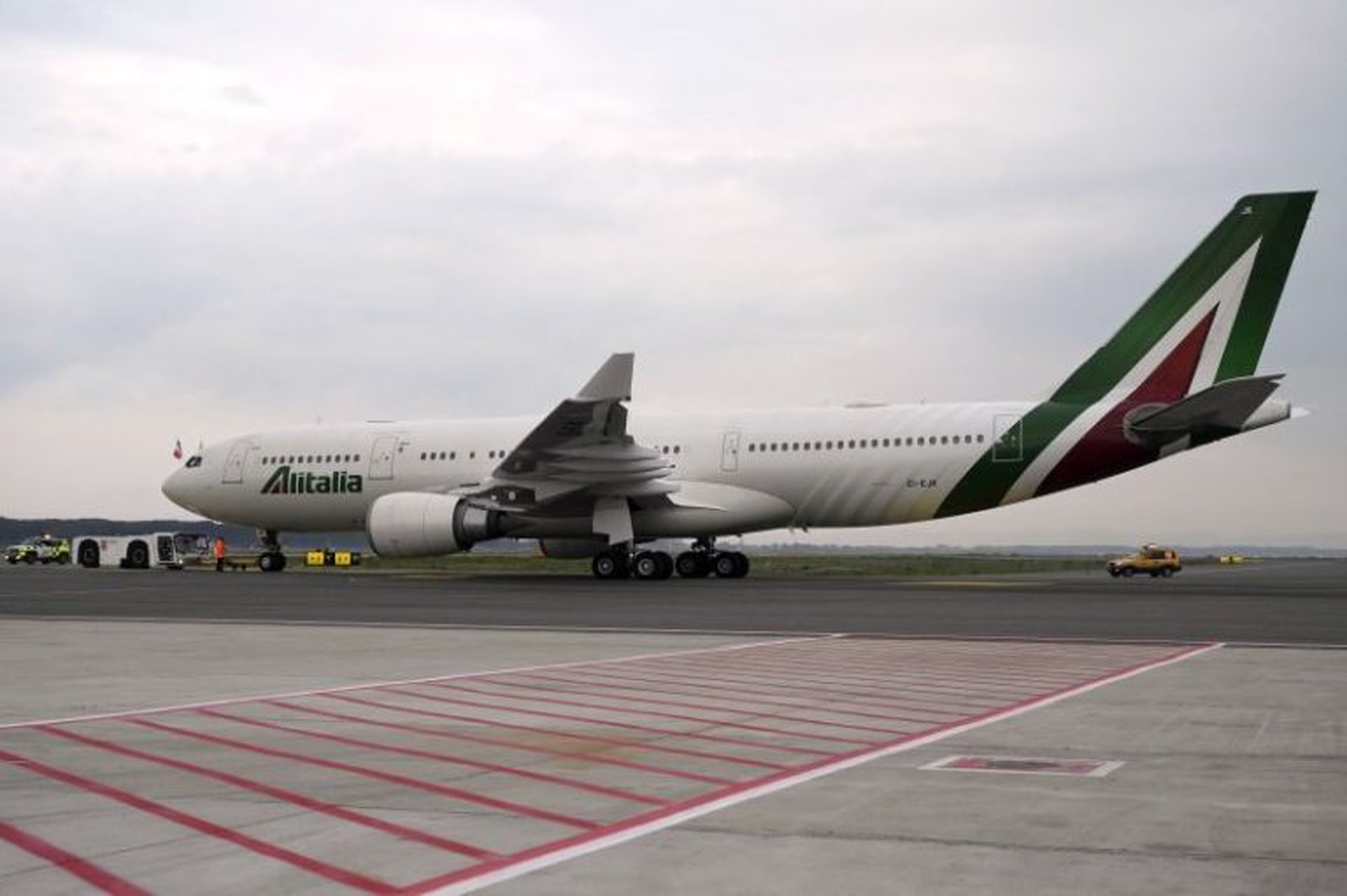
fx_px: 1982
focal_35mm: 53
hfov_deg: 37.5
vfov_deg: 25.5
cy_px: 448
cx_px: 674
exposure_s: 1/2000
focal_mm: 53
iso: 2500
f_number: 5.6
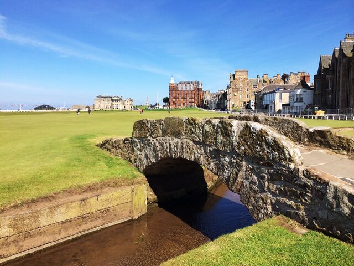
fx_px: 307
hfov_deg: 60.0
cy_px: 133
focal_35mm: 30
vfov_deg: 46.8
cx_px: 177
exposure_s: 1/2160
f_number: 2.2
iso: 40
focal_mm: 4.12
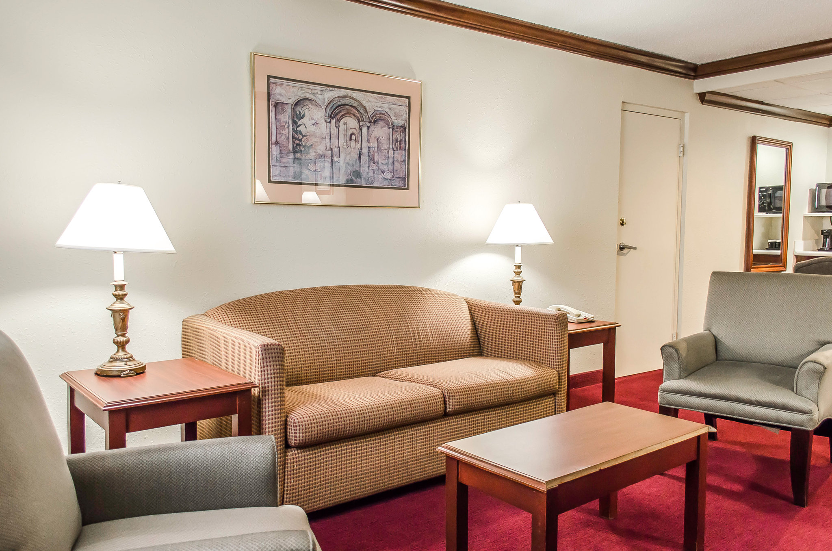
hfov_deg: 67.5
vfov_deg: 47.7
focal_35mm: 27
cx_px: 416
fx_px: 623
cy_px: 276
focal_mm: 18
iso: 800
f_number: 3.5
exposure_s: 1/50
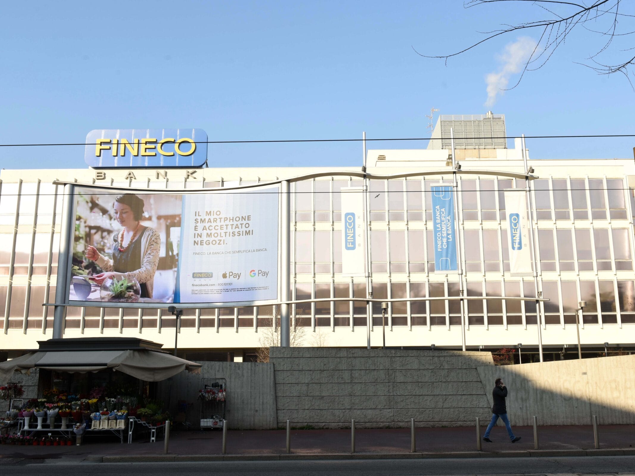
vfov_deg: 38.7
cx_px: 338
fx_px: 679
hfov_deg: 50.1
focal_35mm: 37
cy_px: 236
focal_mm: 32
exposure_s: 1/320
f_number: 10
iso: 400
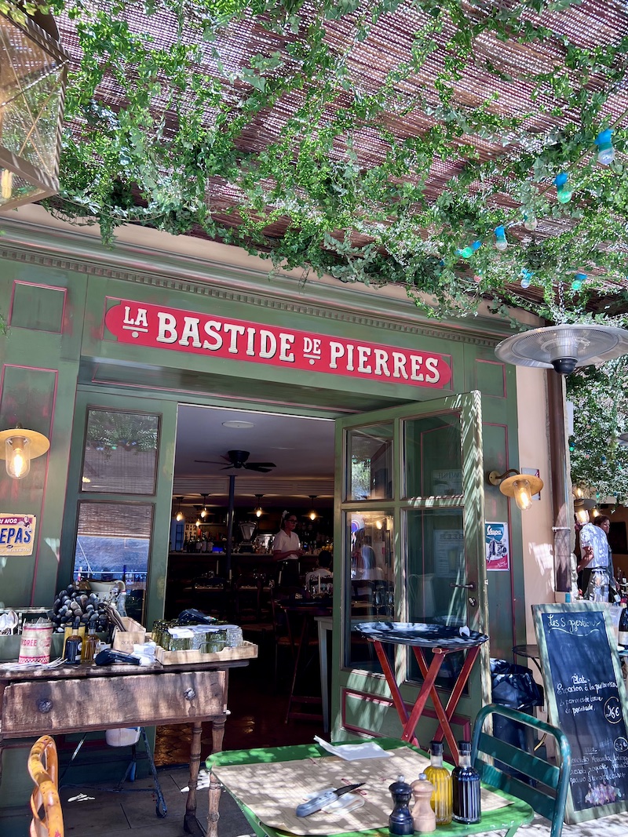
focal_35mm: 26
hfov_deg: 53.1
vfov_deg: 67.3
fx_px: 629
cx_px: 314
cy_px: 418
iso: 50
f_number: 1.5
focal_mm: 5.7
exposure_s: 1/100
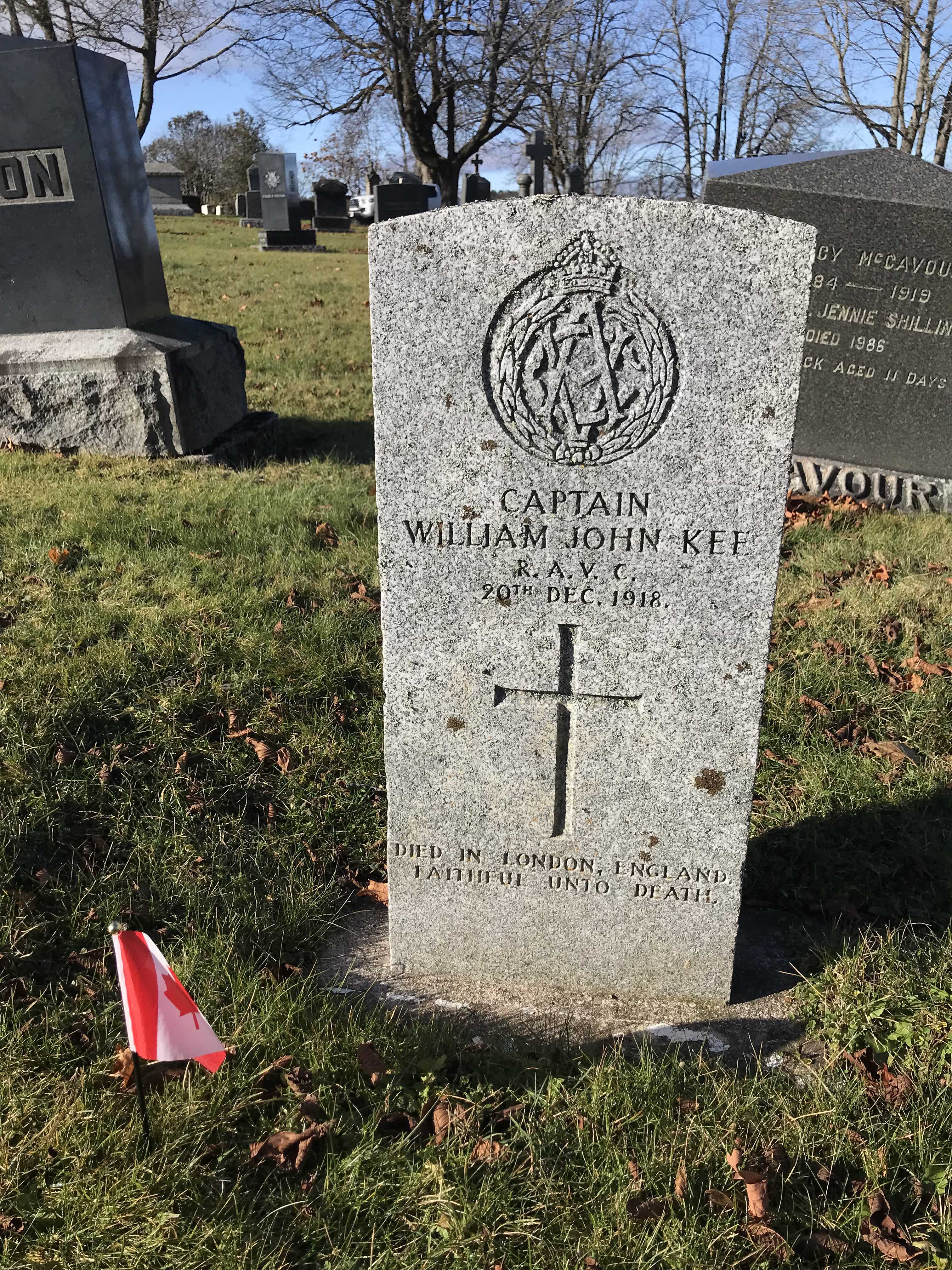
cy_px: 635
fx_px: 1027
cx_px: 476
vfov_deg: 63.4
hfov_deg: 49.7
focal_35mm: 28
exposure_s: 1/2740
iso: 20
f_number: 1.8
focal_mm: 3.99
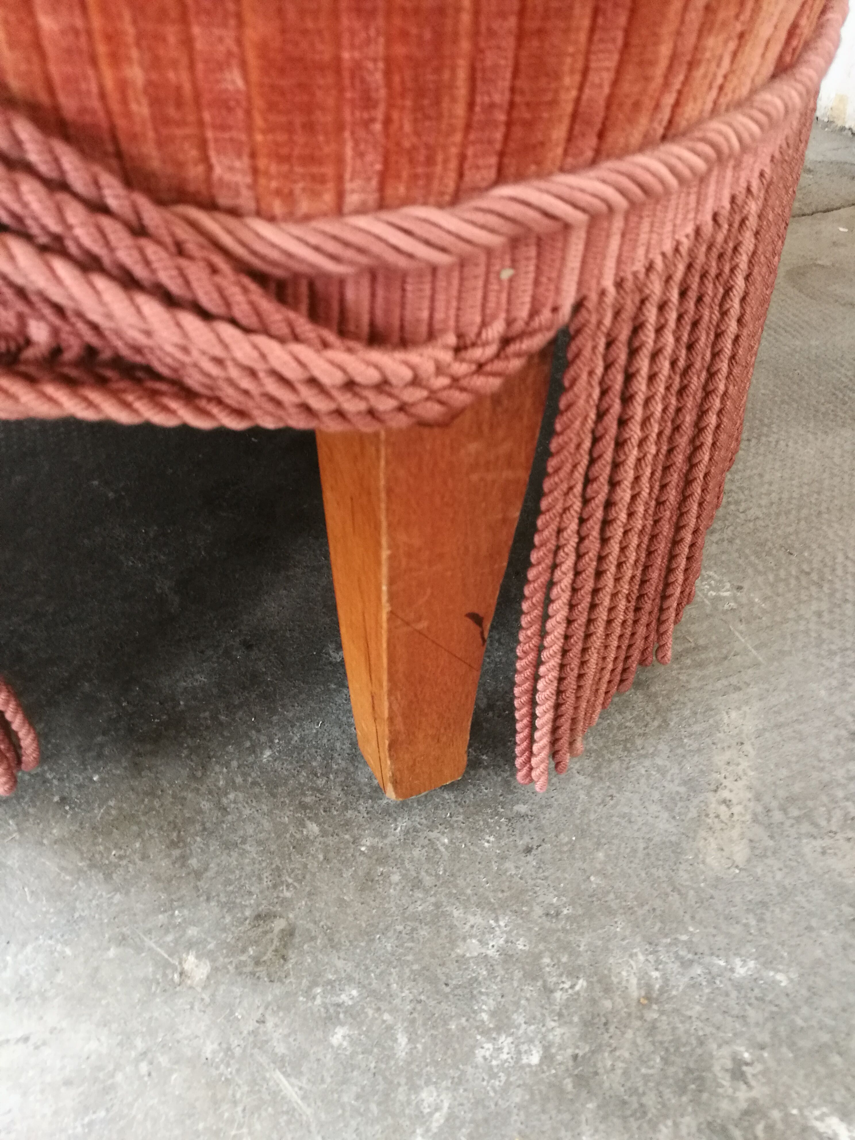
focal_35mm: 27
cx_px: 428
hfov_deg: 51.4
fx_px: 889
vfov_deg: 65.3
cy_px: 570
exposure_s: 1/25
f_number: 2.2
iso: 320
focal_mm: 4.5
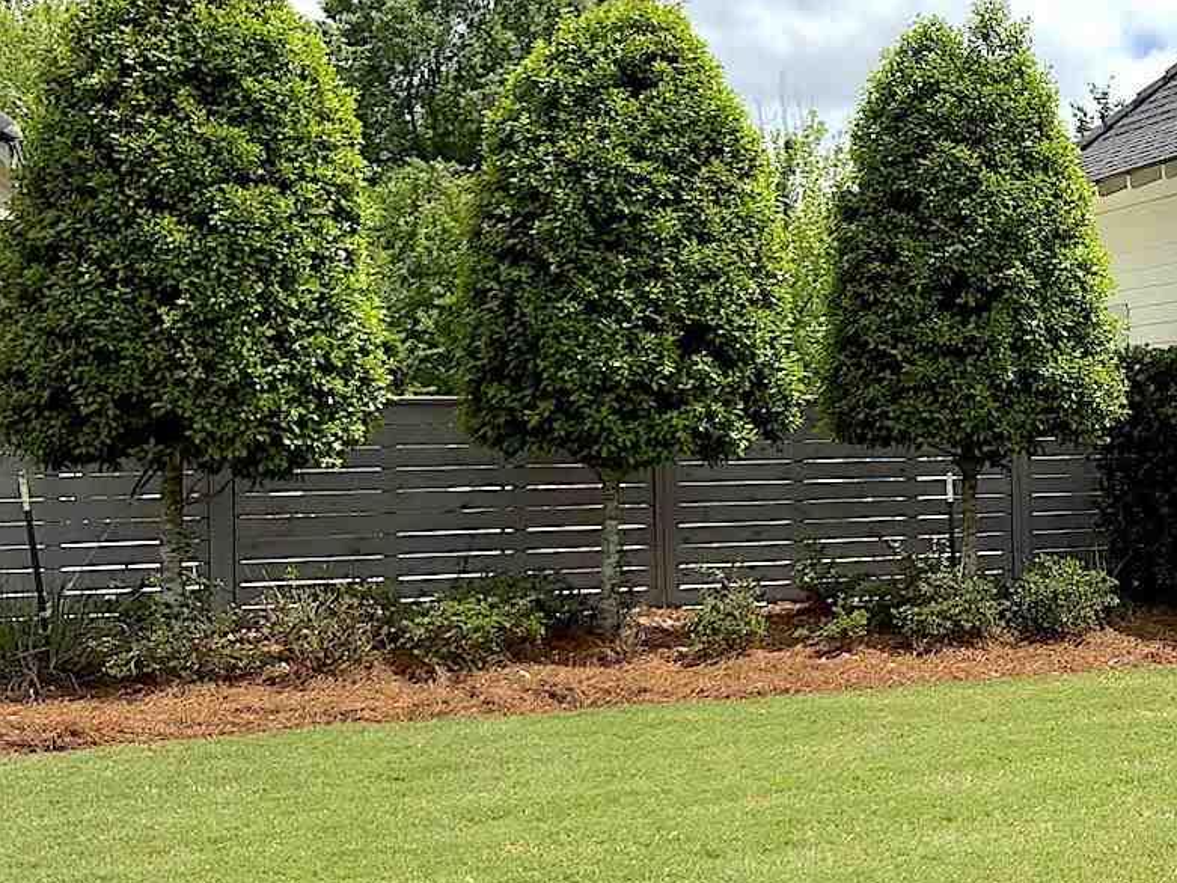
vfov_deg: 26.6
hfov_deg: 33.6
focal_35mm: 55
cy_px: 456
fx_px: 1870
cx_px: 986
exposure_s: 1/1618
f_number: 2.2
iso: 16
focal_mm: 2.22
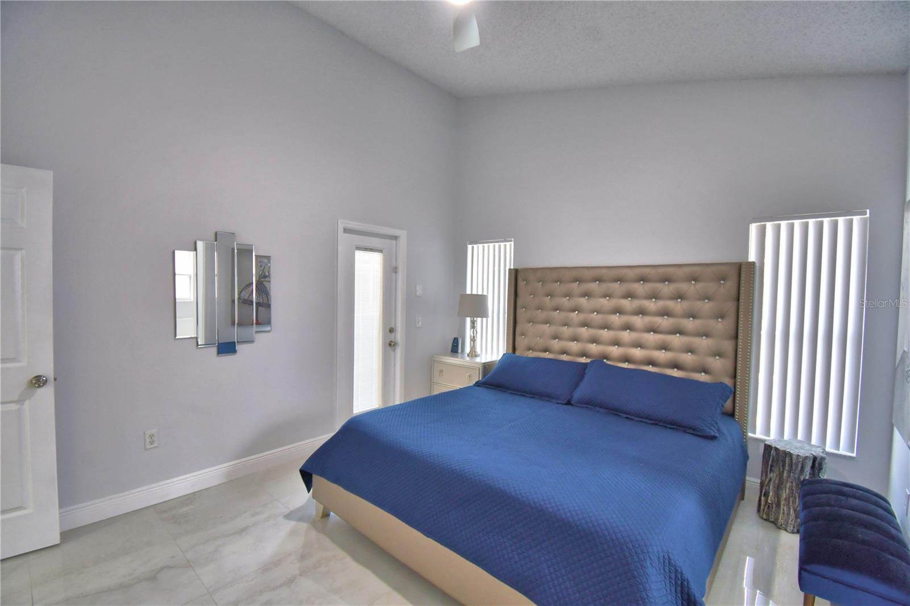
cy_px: 303
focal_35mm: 15
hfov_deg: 100.4
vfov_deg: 77.3
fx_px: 379
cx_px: 455
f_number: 4.5
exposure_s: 1/30
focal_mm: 10
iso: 500
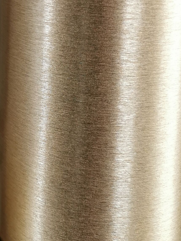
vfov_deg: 22.3
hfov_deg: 16.6
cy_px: 33
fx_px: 599
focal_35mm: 86
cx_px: -19
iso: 125
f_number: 1.6
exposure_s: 1/60
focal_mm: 5.56
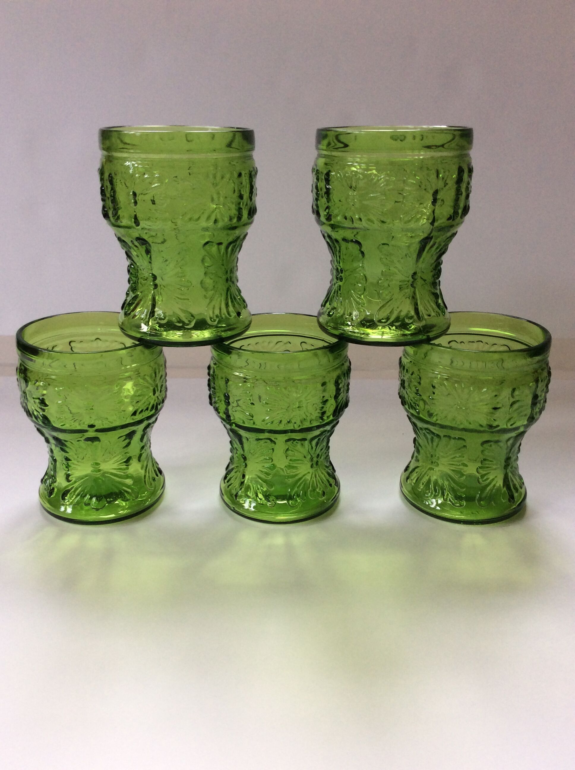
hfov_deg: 44.1
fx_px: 711
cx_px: 288
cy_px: 385
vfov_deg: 56.9
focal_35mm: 32
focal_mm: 3.3
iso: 50
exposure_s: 1/25
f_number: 2.4
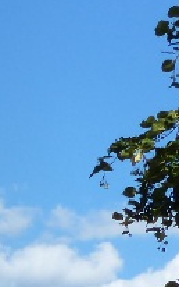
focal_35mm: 232
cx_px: -357
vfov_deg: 8.7
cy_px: 493
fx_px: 1808
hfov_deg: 5.3
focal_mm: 7.8
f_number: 4
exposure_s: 1/800
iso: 160
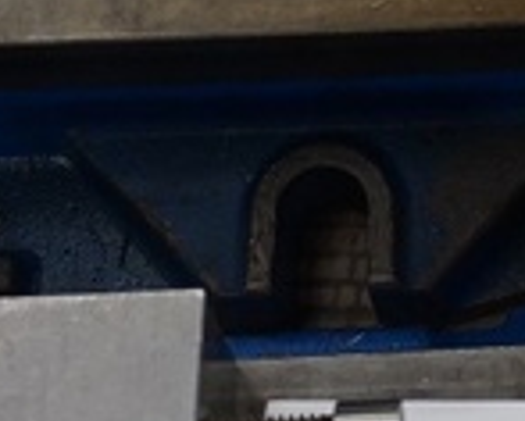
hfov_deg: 17.2
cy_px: -332
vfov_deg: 12.8
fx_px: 1711
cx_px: 461
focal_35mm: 110
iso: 800
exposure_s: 1/60
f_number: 4
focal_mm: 16
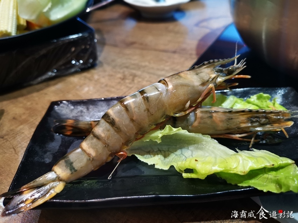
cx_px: 149
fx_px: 232
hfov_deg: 65.3
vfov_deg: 51.3
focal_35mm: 27
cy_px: 112
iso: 400
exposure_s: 1/40
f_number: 1.8
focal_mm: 5.58
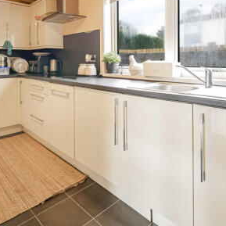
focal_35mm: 25
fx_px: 185
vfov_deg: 60.5
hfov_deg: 62.5
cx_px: 93
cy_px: 65
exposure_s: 1/60
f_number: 4
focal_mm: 7
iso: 800
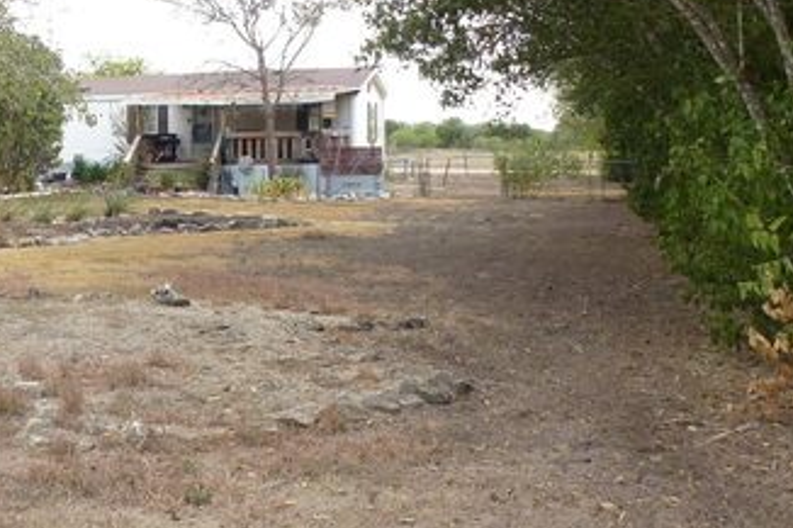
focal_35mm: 49
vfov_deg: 27.3
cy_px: 158
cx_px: 66
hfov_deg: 37.5
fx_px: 1079
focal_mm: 4.3
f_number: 4
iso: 100
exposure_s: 1/160
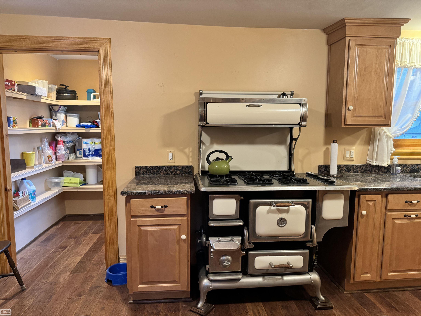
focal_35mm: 24
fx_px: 292
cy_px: 158
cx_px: 210
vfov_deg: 56.8
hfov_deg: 71.6
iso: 400
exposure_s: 1/60
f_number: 1.78
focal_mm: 6.76
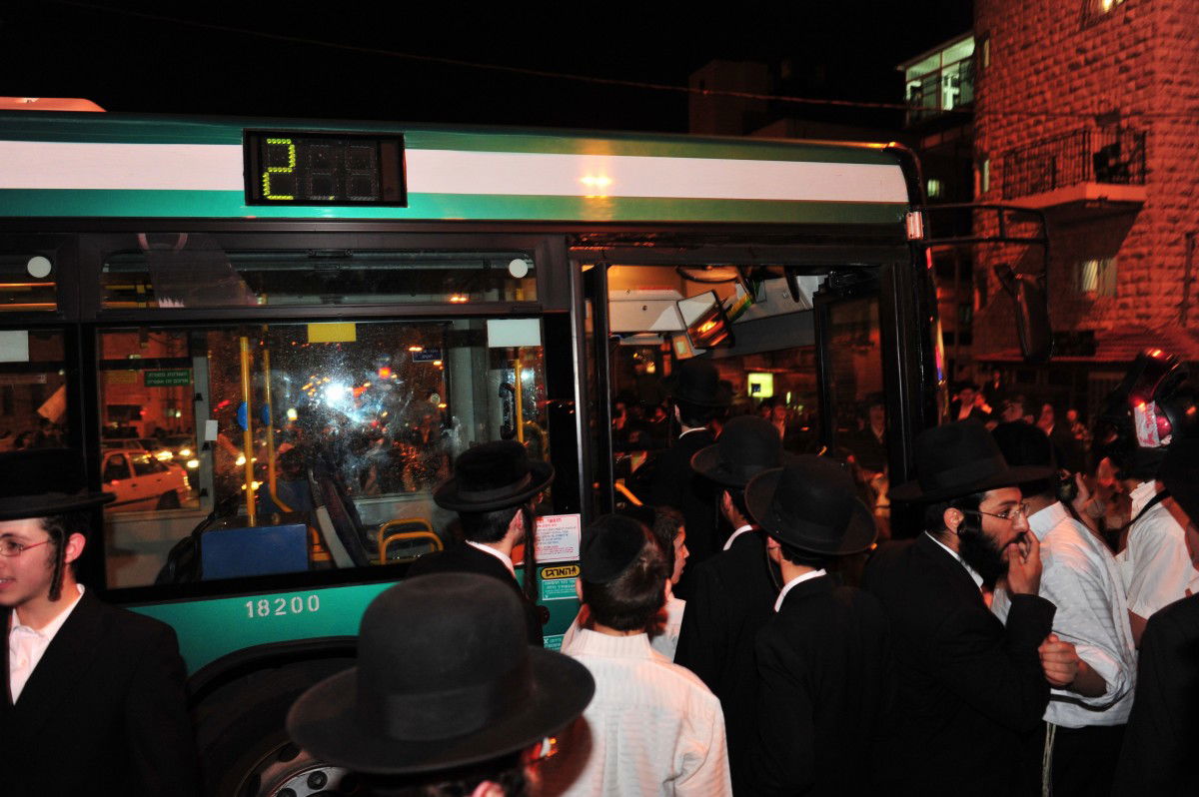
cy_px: 398
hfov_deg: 67.4
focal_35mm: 27
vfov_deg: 47.9
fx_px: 898
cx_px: 600
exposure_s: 1/80
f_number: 4
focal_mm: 27
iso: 1600
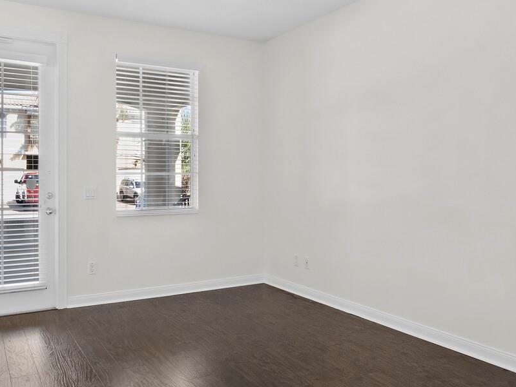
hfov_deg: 62.6
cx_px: 194
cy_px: 175
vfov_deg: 49.7
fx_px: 418
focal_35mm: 28
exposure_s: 1/1.67
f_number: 14
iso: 320
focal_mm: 7
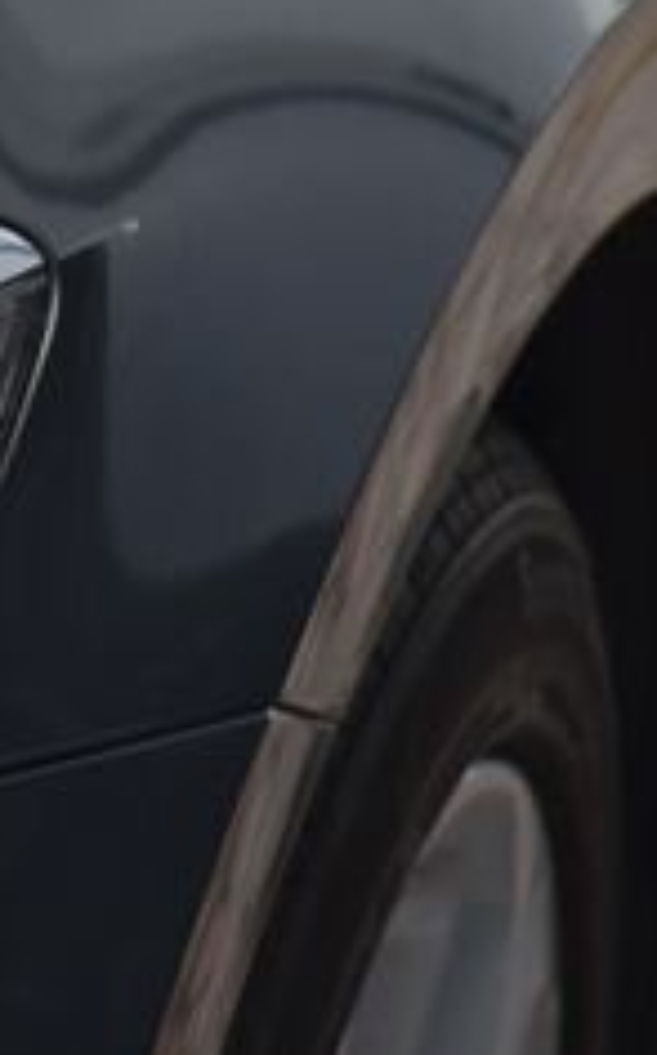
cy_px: 572
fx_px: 15250
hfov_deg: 2.4
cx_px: -1470
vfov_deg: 4.0
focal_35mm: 531
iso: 500
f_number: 6.3
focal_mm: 120
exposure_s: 1/160
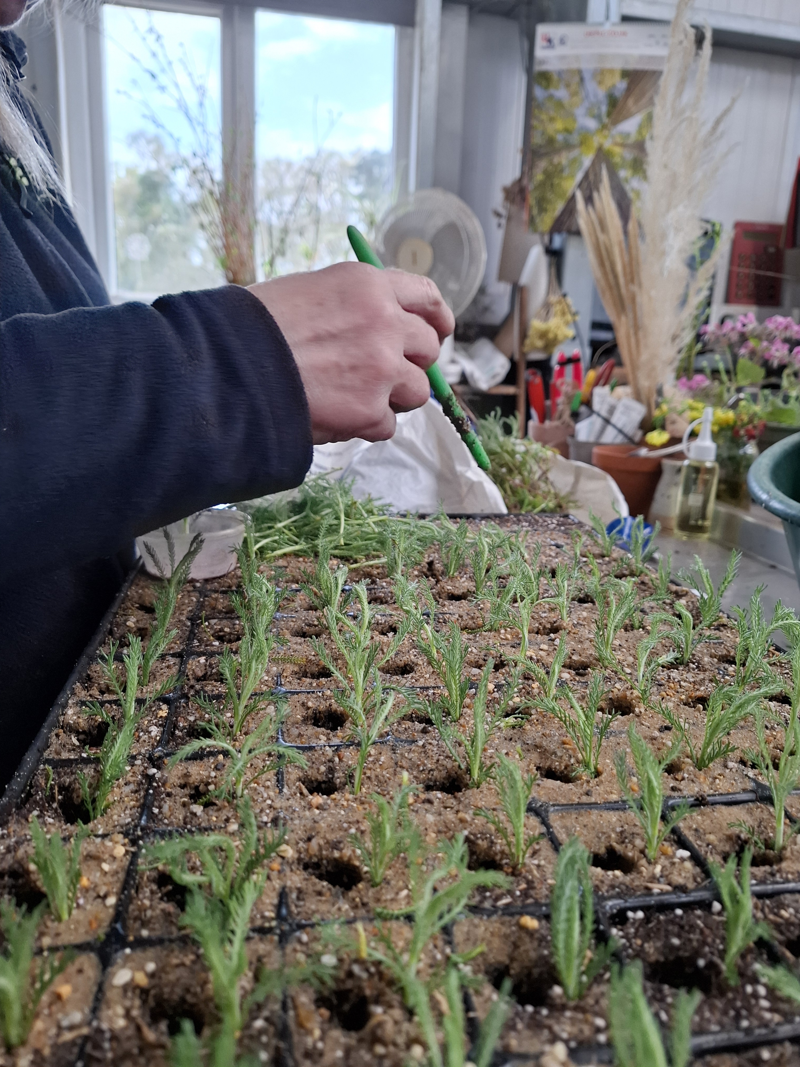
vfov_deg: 73.9
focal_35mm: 23
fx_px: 709
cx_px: 400
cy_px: 534
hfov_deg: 58.9
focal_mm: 5.54
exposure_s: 1/100
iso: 64
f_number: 1.8
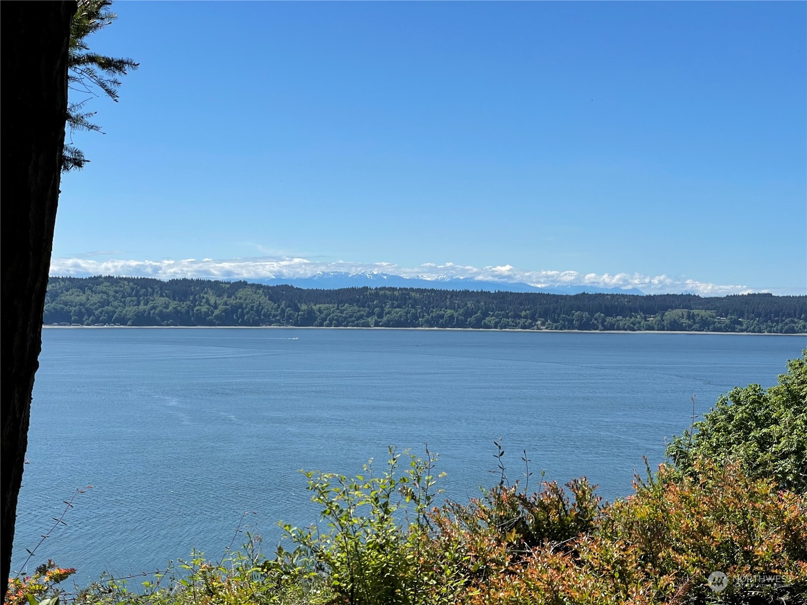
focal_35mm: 52
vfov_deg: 28.0
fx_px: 1212
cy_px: 302
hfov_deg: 36.8
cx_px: 404
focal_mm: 6
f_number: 2
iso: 25
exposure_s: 1/2519
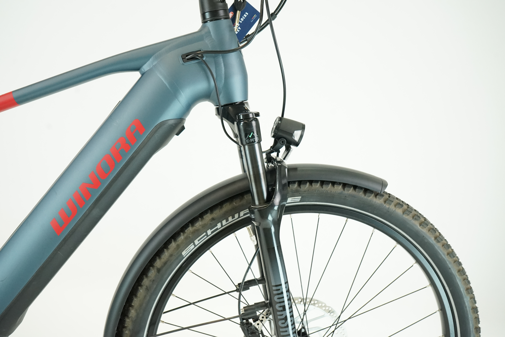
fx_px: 519
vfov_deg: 35.9
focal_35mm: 37
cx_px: 252
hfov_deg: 51.9
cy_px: 168
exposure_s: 1/200
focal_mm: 37
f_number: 6.3
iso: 3200
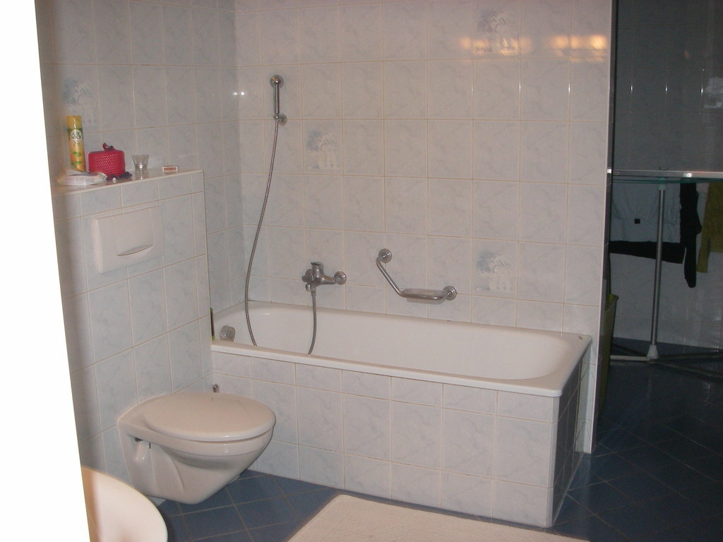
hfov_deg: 49.0
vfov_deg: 37.7
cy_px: 271
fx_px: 794
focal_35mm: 38
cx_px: 362
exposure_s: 1/40
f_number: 3.3
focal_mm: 6.3
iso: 200
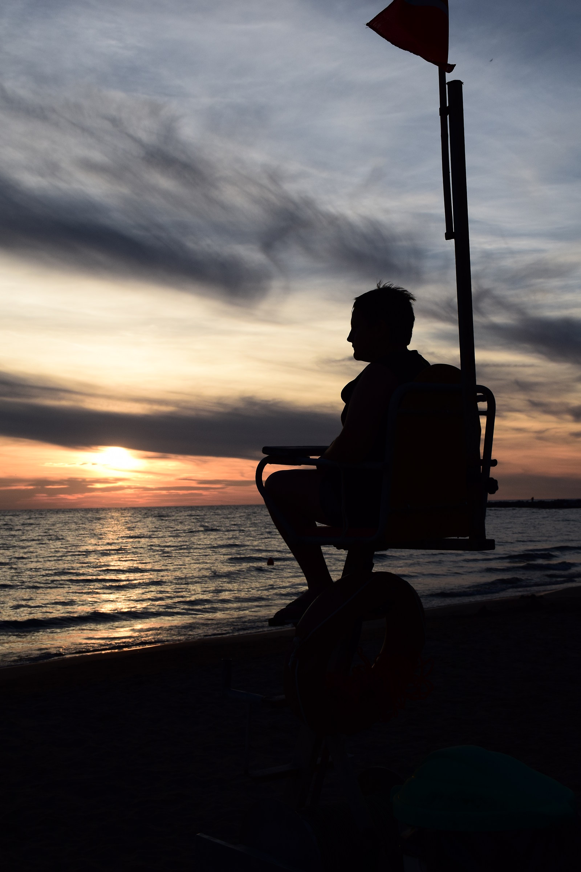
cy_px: 436
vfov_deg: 41.1
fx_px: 1162
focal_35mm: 48
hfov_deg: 28.1
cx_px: 290
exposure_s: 1/500
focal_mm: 32
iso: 360
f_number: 11
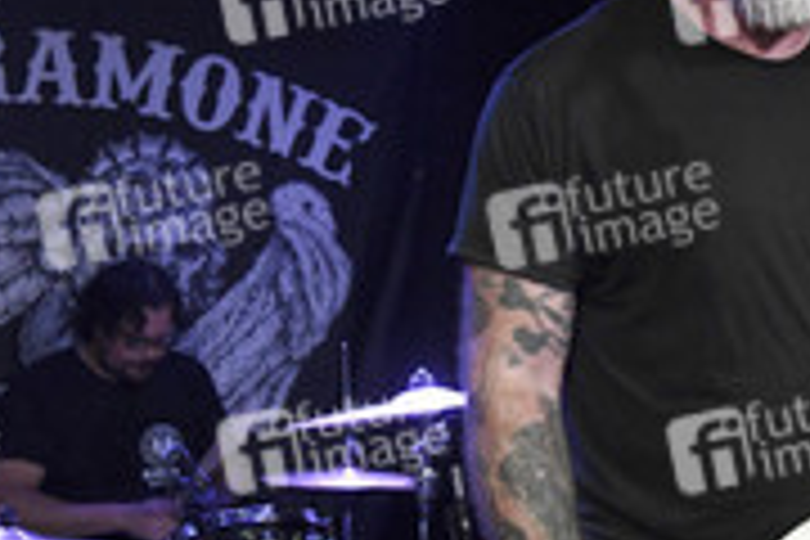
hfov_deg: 28.2
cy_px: 328
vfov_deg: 19.4
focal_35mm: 70
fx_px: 1575
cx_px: 664
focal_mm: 28
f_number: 4
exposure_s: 1/125
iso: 3200
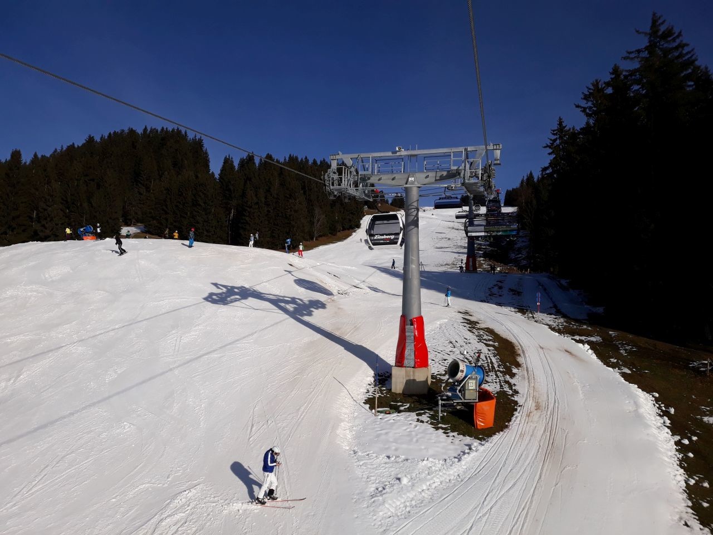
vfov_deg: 51.4
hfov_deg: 65.3
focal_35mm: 27
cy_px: 268
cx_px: 356
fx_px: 556
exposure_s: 1/4032
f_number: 1.7
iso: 40
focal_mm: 3.71
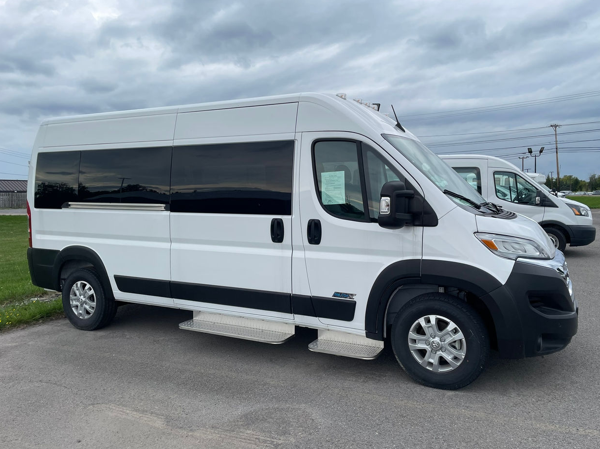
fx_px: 468
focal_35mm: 27
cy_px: 221
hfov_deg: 65.3
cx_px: 310
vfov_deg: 51.3
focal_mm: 4.2
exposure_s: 1/1401
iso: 32
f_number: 1.6
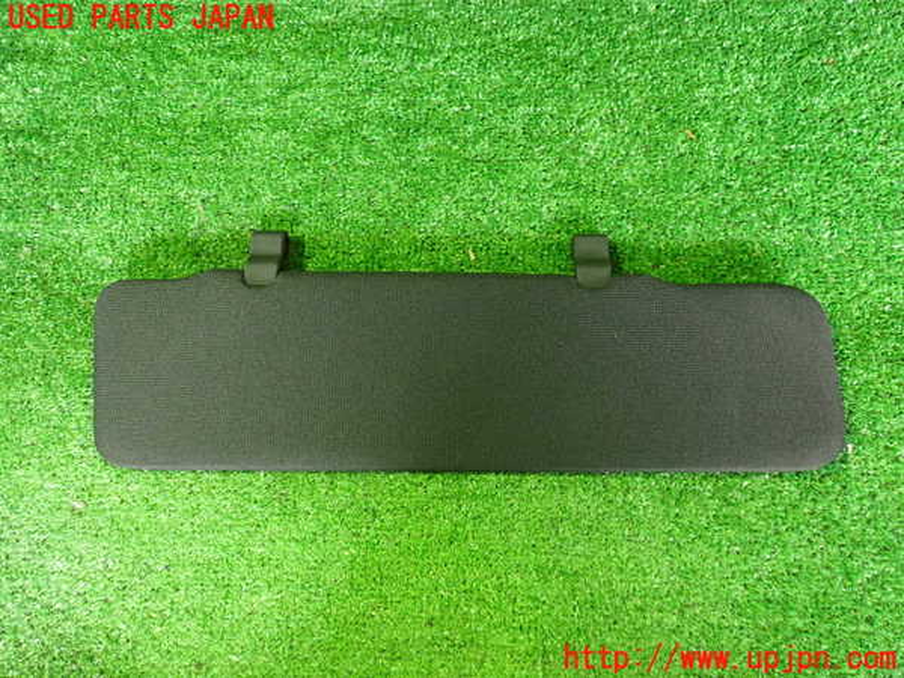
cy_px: 339
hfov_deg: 60.0
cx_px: 452
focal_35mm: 30
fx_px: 783
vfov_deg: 46.8
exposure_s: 1/30
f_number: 2.3
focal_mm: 5.4
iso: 1000
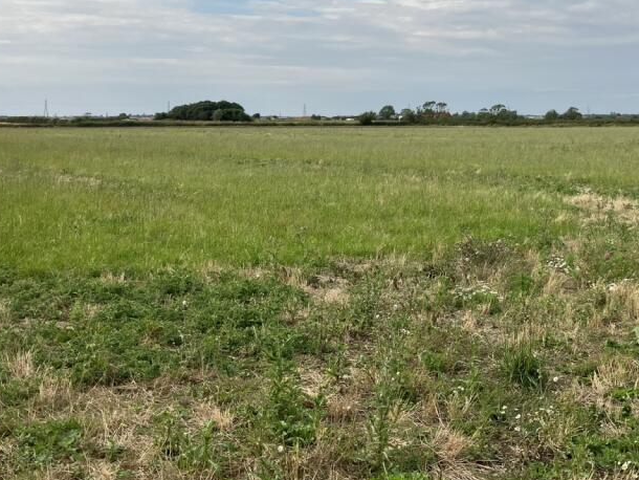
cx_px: 438
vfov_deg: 30.6
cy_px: 143
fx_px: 868
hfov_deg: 39.8
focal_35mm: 47
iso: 32
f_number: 1.8
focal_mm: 3.99
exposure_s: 1/2703
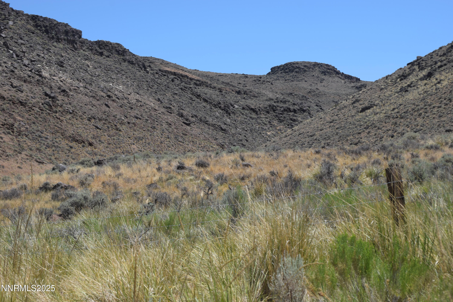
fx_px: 1038
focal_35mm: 82
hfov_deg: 24.6
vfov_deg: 16.6
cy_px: 151
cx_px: 226
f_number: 11
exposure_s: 1/500
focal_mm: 55
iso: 200
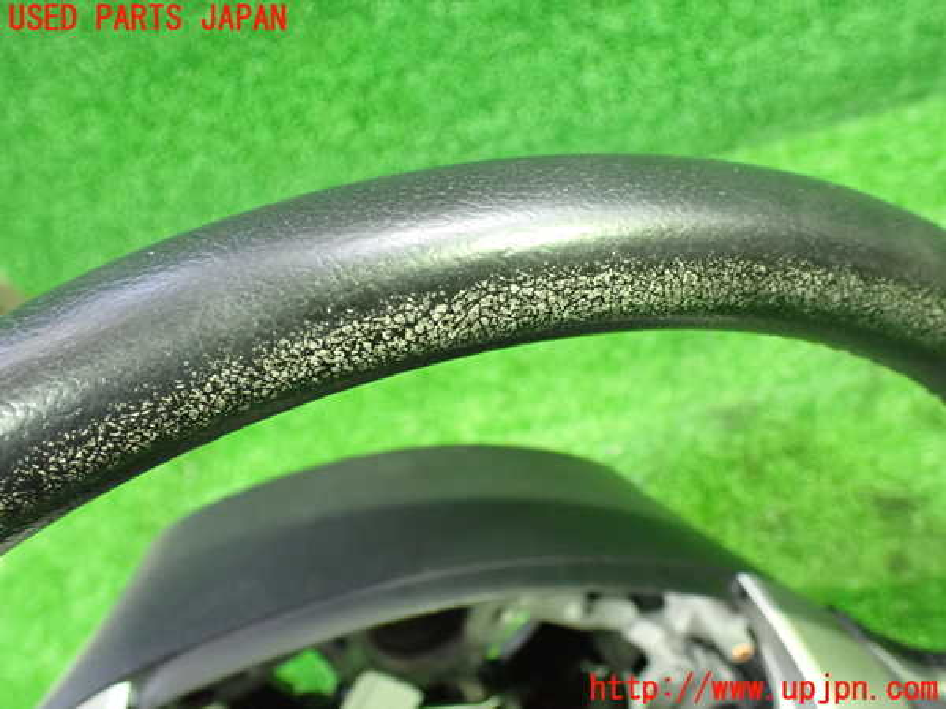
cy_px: 354
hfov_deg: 60.0
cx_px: 473
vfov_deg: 46.8
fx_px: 820
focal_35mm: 30
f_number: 2.3
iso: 1250
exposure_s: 1/30
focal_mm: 5.4
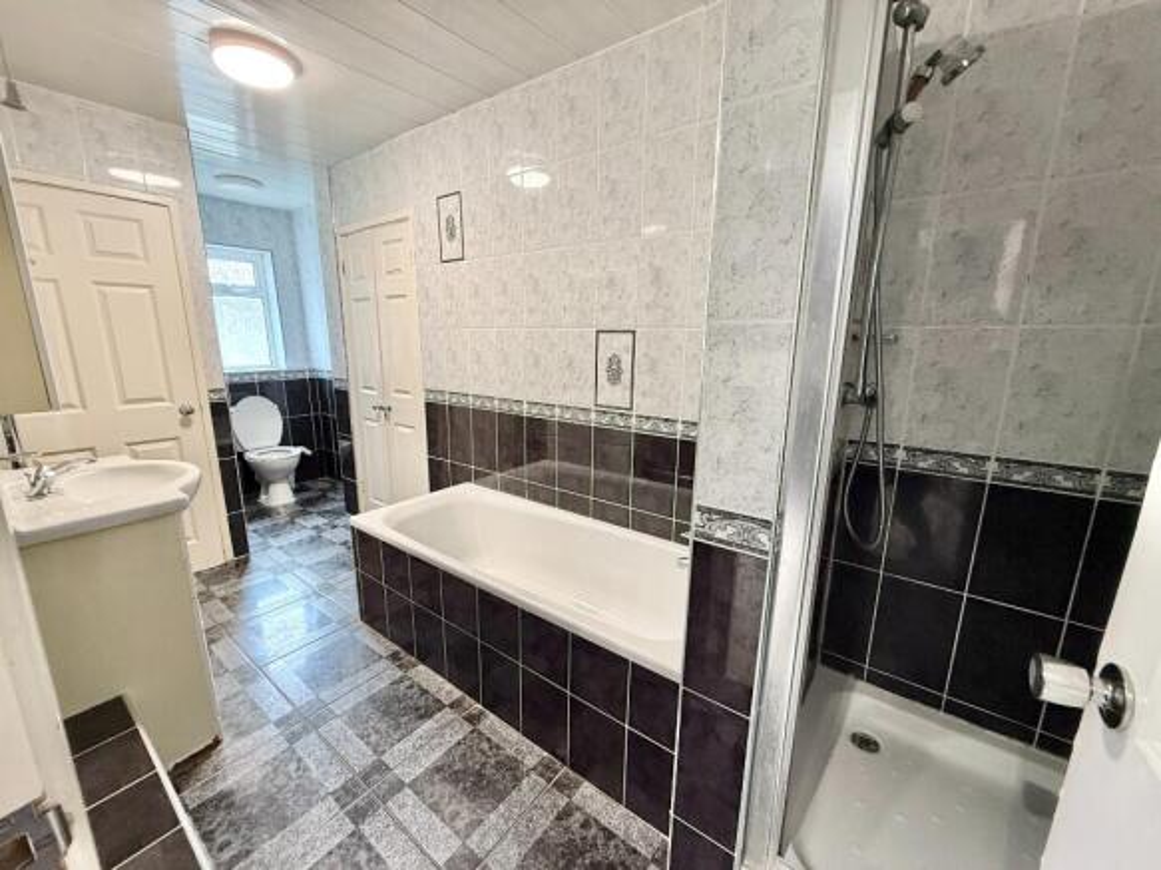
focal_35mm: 14
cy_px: 435
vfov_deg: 85.7
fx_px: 469
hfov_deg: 102.1
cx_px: 580
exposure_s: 1/64
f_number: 2.2
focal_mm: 2.22
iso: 400
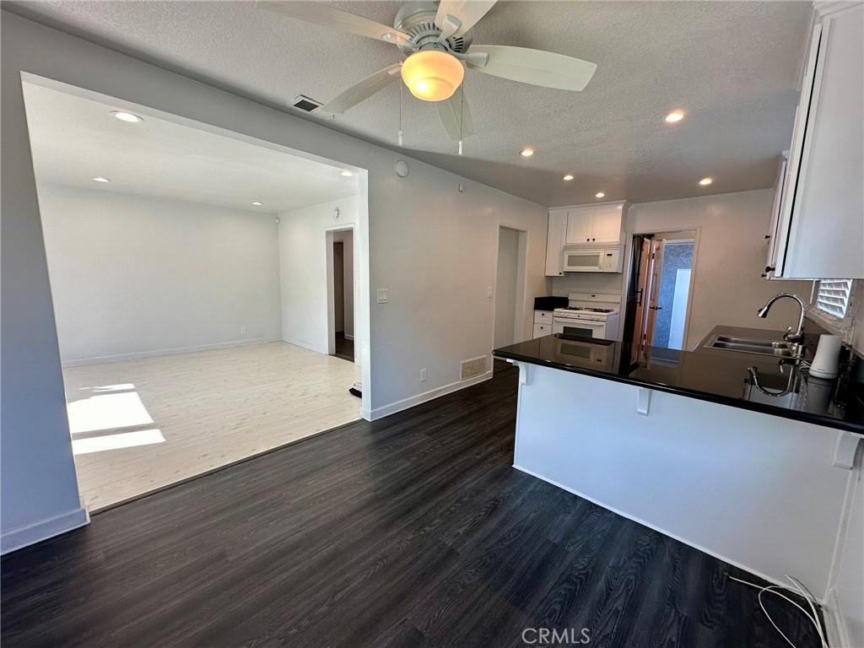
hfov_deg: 102.1
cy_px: 324
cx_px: 432
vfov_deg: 85.7
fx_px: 349
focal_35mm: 14
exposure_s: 1/120
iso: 64
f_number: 2.2
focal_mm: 2.22
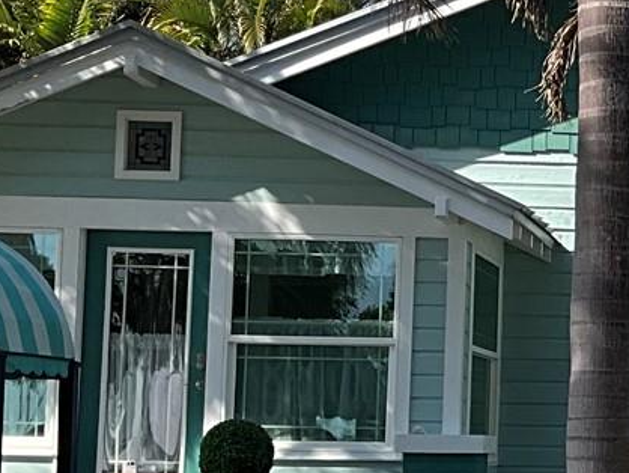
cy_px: 334
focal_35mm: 111
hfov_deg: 16.0
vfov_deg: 13.3
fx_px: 2018
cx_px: 978
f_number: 1.8
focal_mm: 3
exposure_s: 1/1279
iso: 25
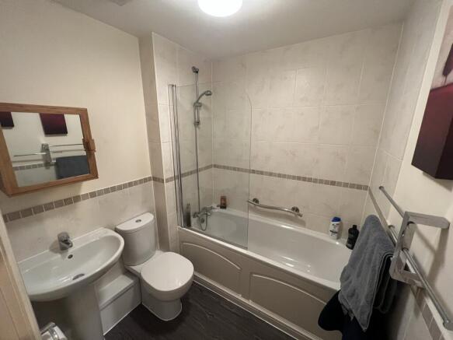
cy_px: 170
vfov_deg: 89.9
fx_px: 170
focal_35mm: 13
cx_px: 226
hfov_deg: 106.2
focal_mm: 1.57
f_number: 1.8
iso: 500
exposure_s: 1/50
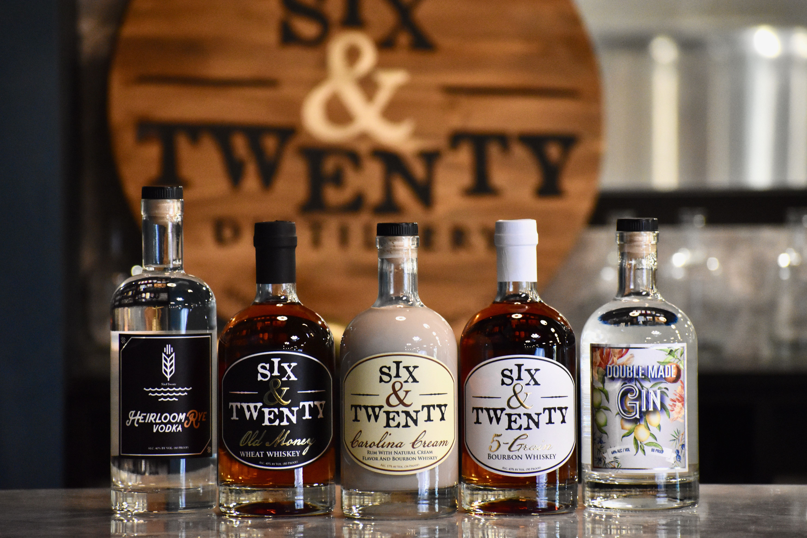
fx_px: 5884
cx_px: 404
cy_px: 269
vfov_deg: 5.2
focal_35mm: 262
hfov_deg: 7.8
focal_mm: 175
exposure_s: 1/125
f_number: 5
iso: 2800
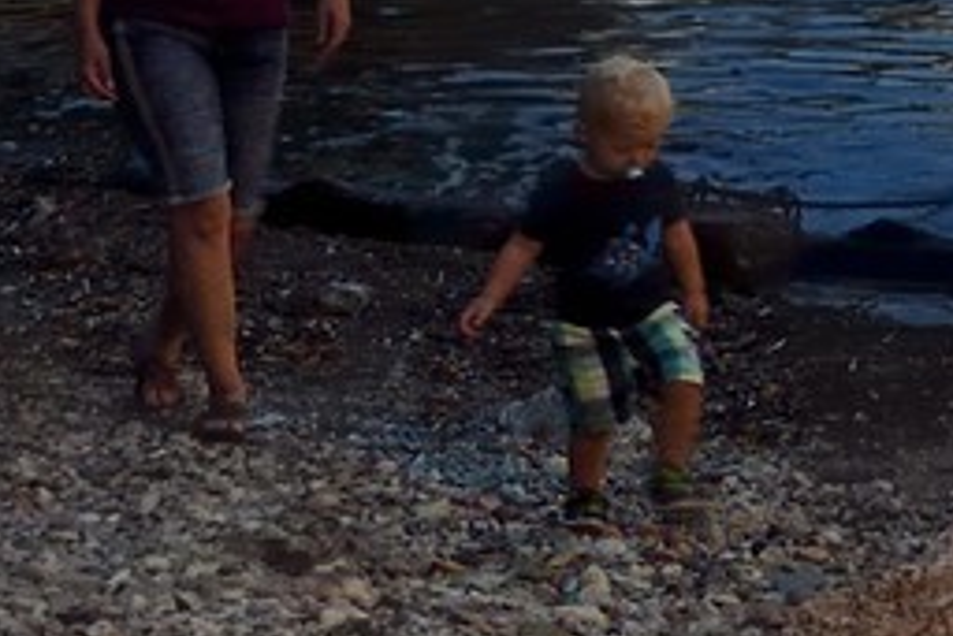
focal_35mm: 200
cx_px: 2755
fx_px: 5297
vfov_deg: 6.7
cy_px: -610
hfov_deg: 8.7
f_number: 7.1
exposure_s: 1/25
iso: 1600
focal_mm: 32
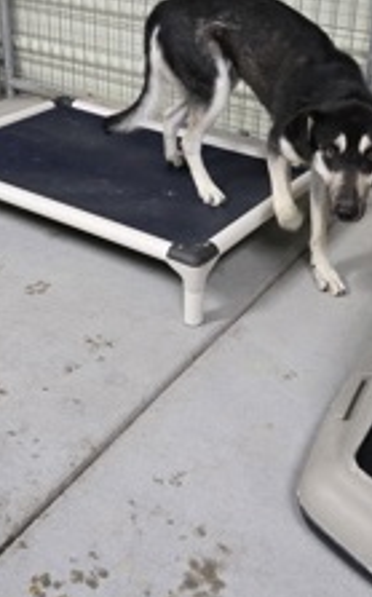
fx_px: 748
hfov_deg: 27.9
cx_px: 183
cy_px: 171
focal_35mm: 46
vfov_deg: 42.6
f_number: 1.8
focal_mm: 5.4
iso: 800
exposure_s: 1/120
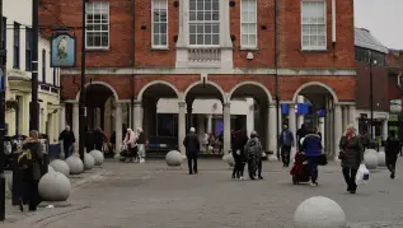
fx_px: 1059
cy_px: 17
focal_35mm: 99
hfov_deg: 21.2
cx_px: 64
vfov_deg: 12.2
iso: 100
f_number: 5.6
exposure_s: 1/250
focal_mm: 50
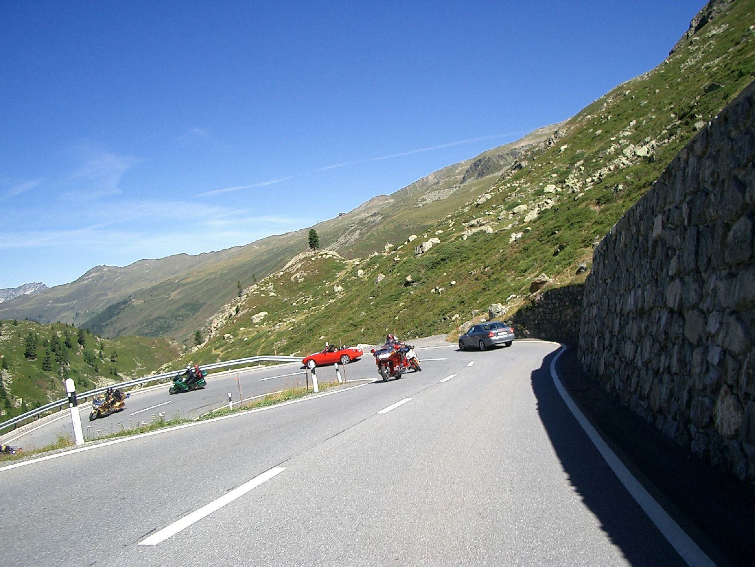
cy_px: 284
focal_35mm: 35
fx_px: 763
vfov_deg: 40.7
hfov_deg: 52.6
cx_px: 378
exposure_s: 1/400
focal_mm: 5.8
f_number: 4.3
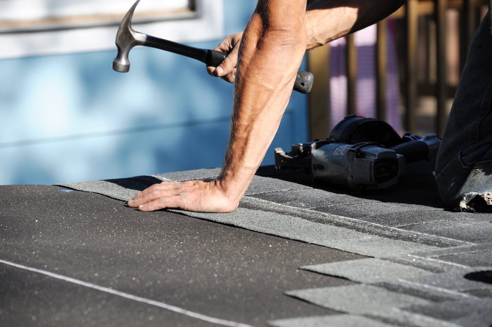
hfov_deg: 11.4
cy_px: 164
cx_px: 246
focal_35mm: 180
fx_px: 2458
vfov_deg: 7.6
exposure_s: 1/1000
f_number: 7.1
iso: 640
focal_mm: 180
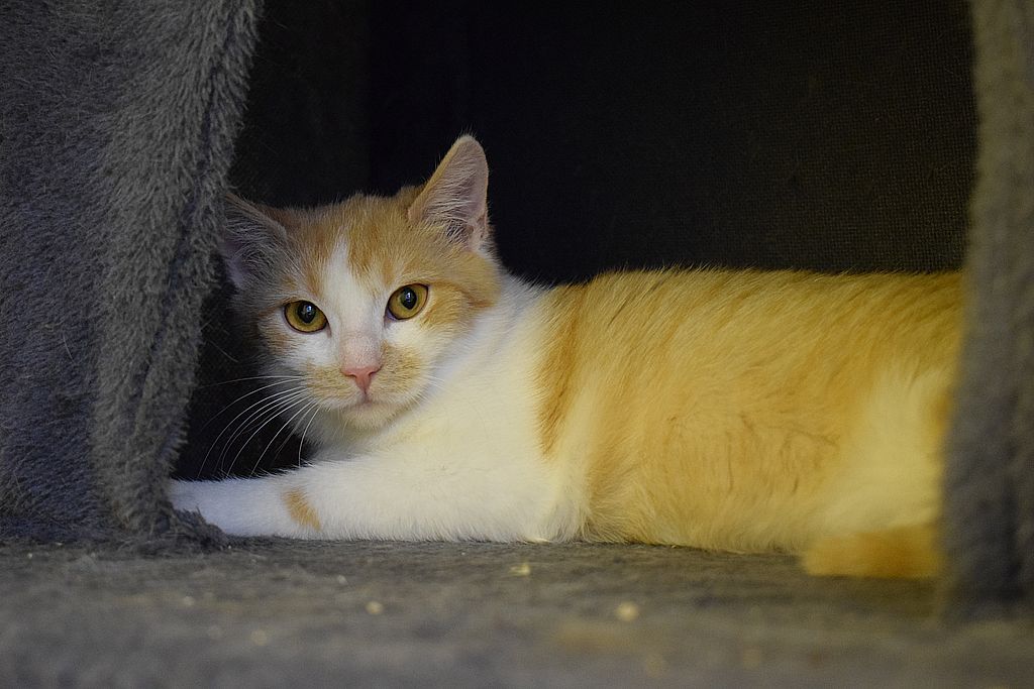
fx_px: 1723
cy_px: 344
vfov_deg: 22.6
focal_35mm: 60
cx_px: 517
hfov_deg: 33.4
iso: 3200
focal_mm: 40
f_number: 4.8
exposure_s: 1/40
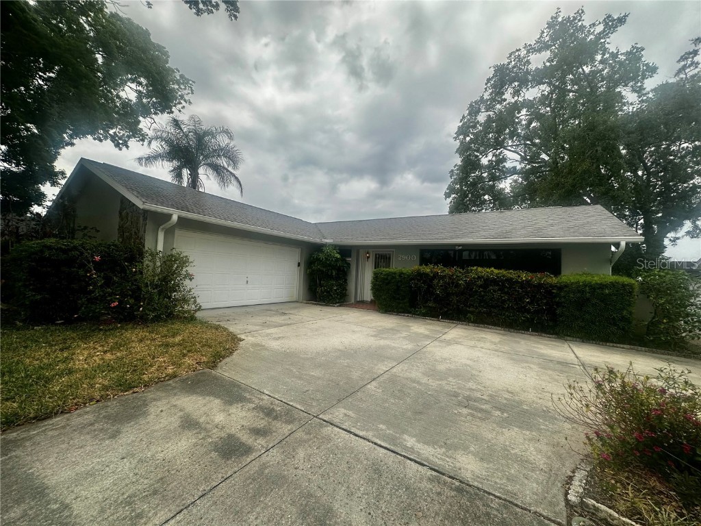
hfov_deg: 102.1
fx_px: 284
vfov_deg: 85.7
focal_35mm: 14
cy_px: 263
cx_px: 350
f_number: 2.2
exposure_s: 1/2817
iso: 50
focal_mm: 2.22
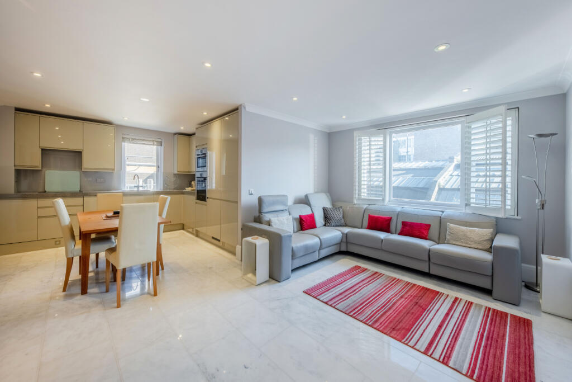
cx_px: 286
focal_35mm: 14
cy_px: 191
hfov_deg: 104.2
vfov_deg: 81.2
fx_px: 222
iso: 400
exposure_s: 1/400
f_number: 8
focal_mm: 14
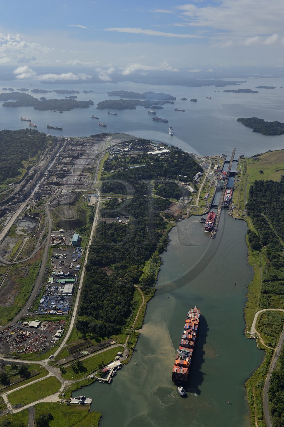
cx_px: 142
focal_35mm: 38
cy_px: 214
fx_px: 450
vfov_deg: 50.7
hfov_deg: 35.0
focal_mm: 38
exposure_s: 1/800
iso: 320
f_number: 11
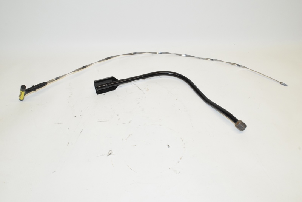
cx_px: 151
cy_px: 101
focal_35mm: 36
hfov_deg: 53.1
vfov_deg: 36.9
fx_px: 302
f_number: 18
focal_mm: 24
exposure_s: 1/200
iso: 3200
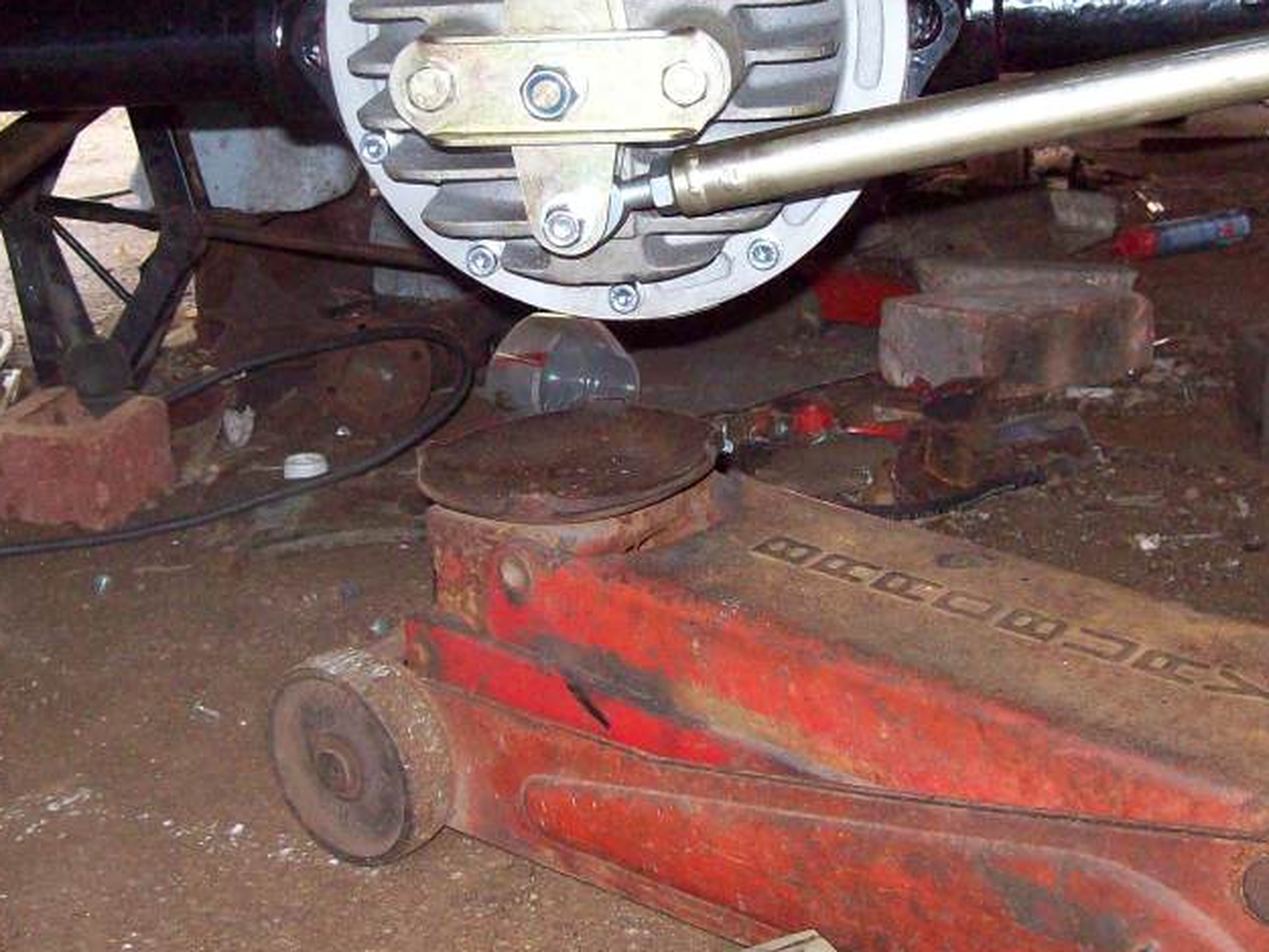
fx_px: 2163
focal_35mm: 59
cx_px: 560
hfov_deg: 32.7
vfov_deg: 24.7
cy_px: 319
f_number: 2.7
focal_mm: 6
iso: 200
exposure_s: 1/64
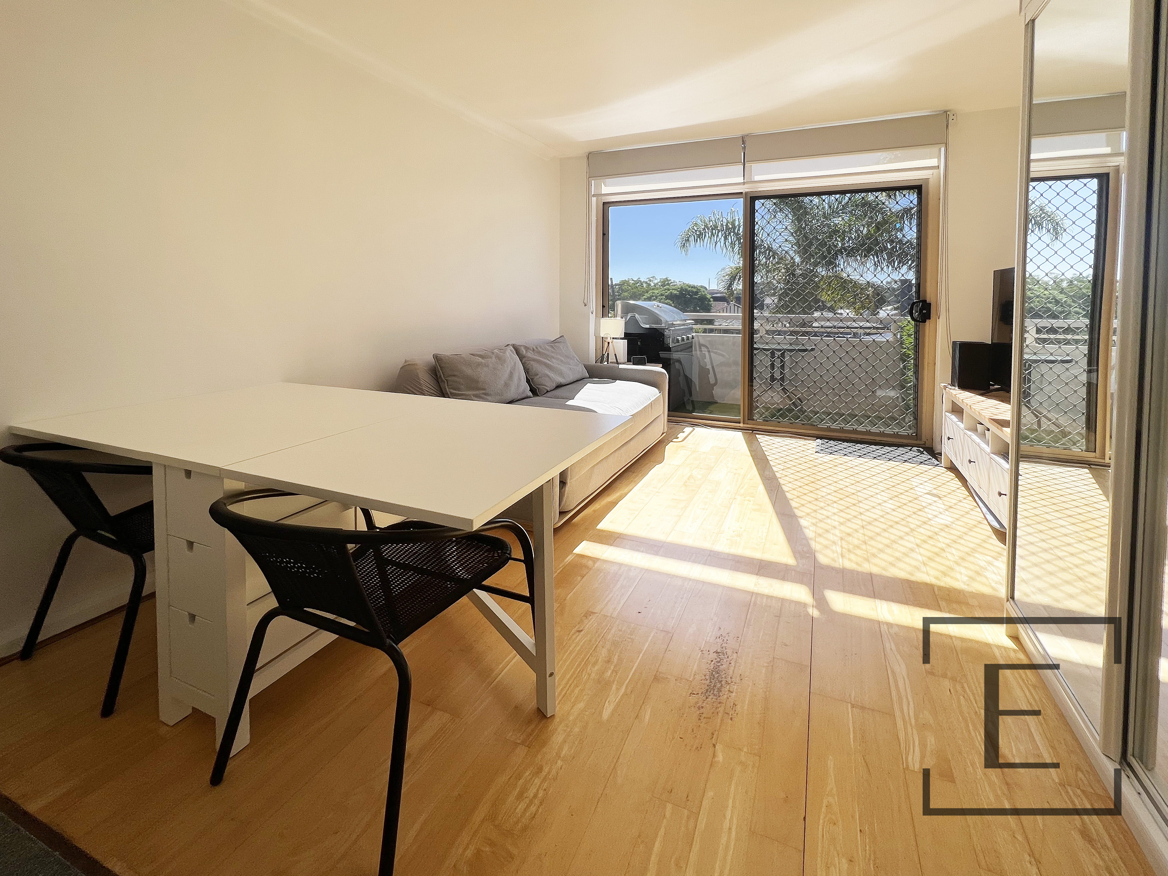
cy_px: 438
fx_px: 439
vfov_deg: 89.9
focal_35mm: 13
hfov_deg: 106.2
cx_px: 584
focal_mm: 1.57
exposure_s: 1/558
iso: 32
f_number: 1.8
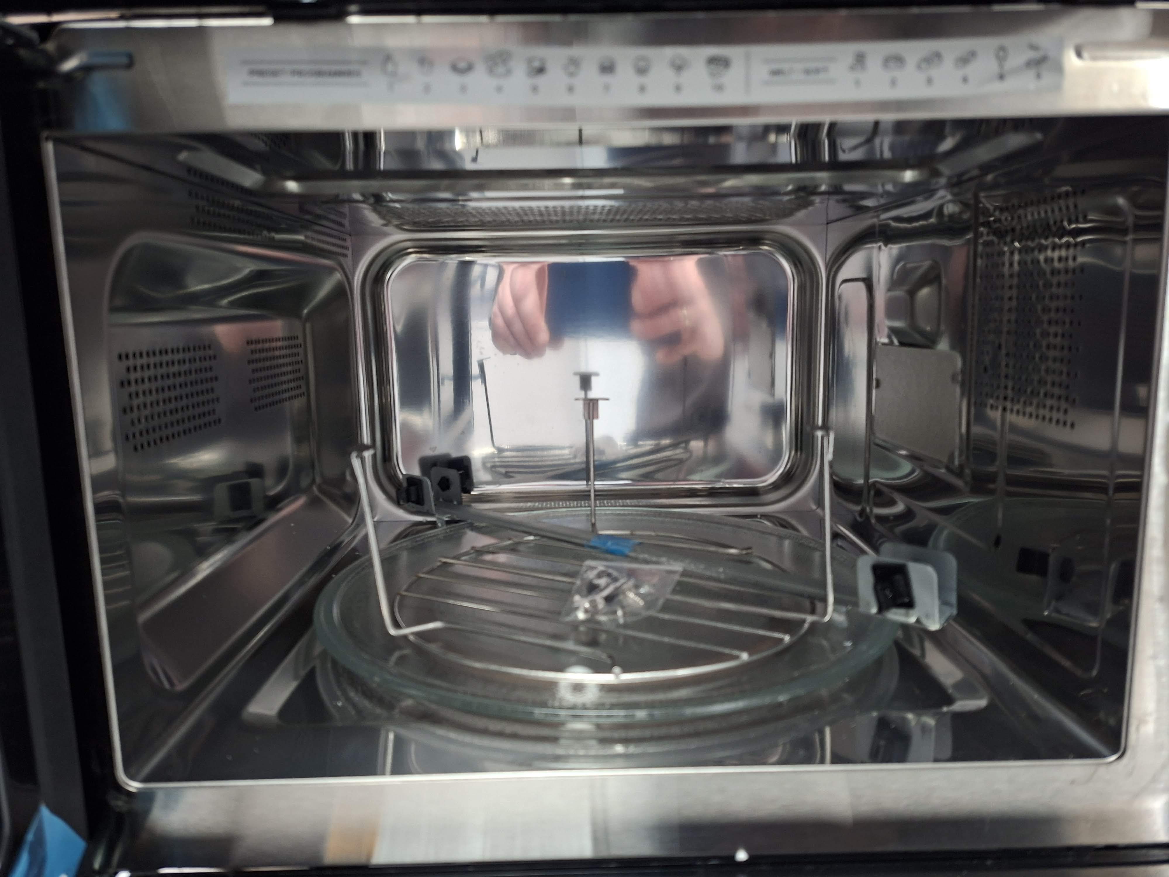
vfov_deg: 58.9
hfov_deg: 73.9
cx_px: 584
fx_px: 777
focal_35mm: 23
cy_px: 438
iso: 400
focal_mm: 5.54
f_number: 1.8
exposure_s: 1/33
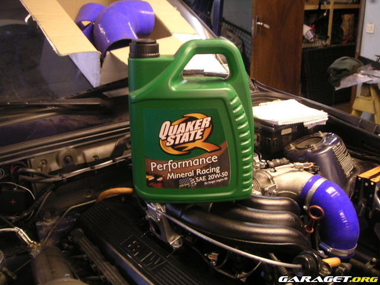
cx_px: 190
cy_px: 142
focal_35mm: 38
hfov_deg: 49.0
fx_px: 417
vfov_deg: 37.7
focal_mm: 6
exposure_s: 1/8
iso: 100
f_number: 2.8
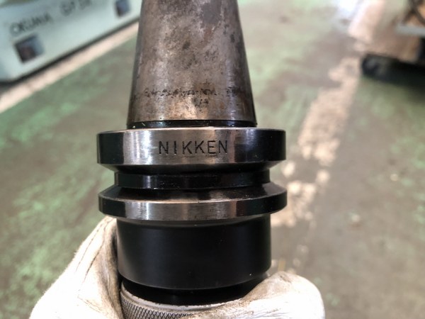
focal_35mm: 28
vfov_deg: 49.7
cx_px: 212
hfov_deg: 63.4
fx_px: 344
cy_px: 160
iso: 100
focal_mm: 4
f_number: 1.8
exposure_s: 1/13
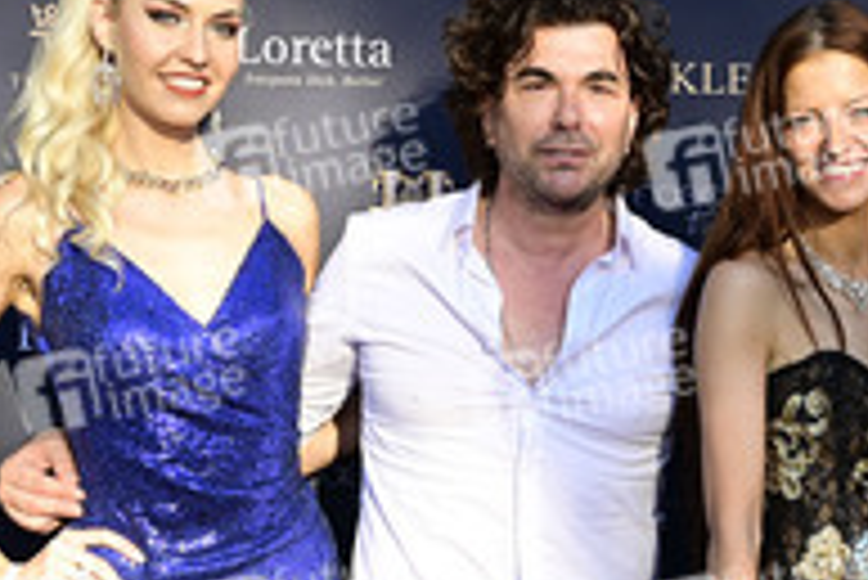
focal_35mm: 77
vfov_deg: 17.5
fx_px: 1858
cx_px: 641
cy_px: 495
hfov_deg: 26.0
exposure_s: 1/160
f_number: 6.3
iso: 160
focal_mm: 33
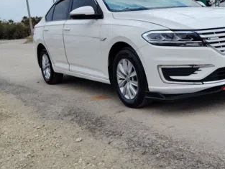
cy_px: 71
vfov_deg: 29.6
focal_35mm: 49
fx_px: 319
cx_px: 183
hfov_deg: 37.4
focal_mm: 5.25
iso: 100
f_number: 1.75
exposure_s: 1/945
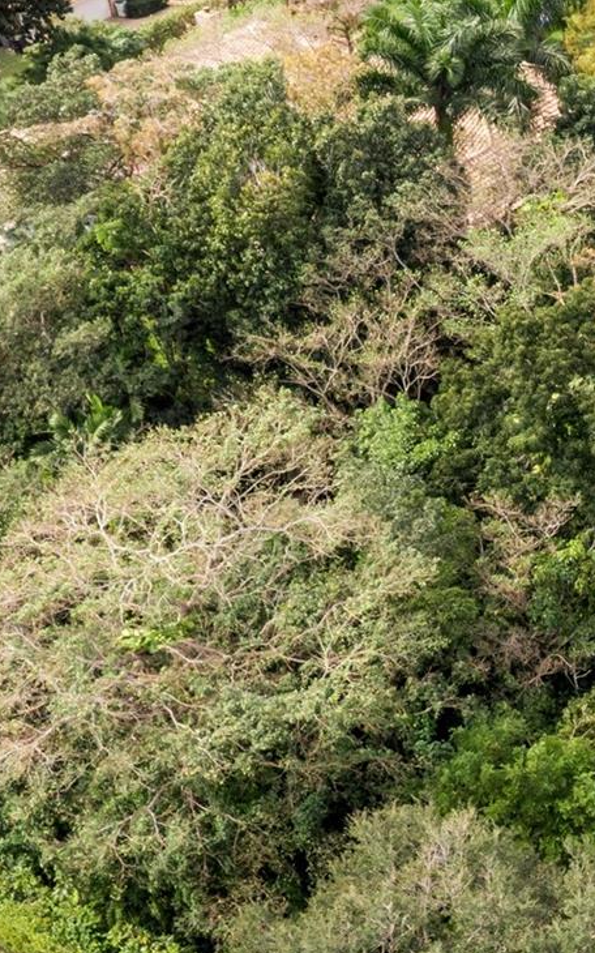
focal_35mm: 80
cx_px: 1016
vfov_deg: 25.8
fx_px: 2076
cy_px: 471
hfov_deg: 14.6
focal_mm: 10.26
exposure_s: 1/160
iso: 200
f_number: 7.1
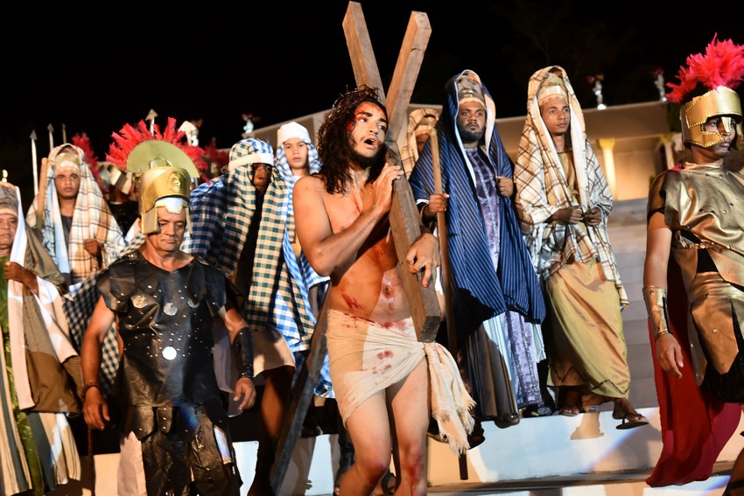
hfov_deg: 38.2
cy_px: 248
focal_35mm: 52
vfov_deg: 26.0
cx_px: 372
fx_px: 1075
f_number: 4.5
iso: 1600
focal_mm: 52
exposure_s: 1/125
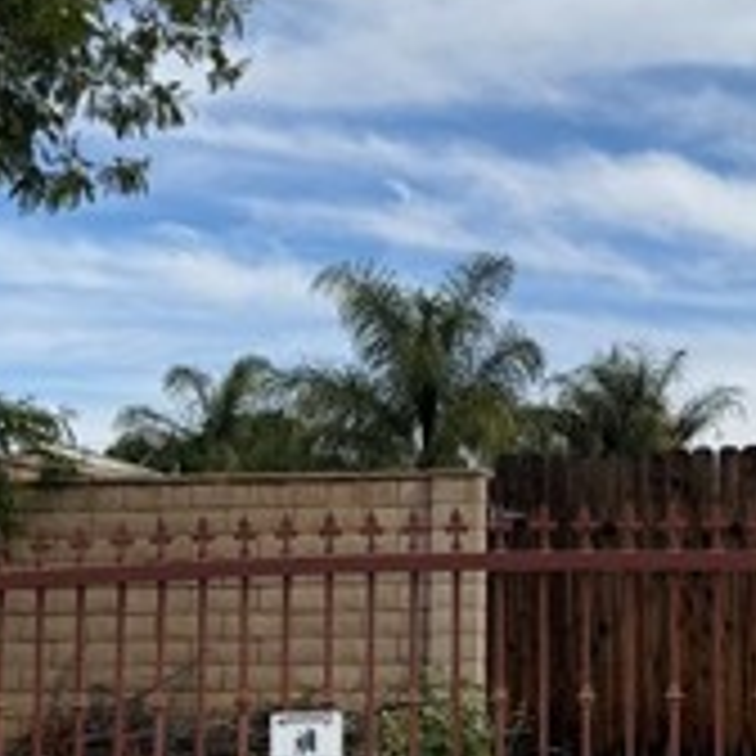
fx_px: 2001
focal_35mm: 81
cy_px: 436
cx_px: 806
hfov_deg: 20.5
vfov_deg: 21.4
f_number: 1.78
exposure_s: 1/7353
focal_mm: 6.76
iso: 80
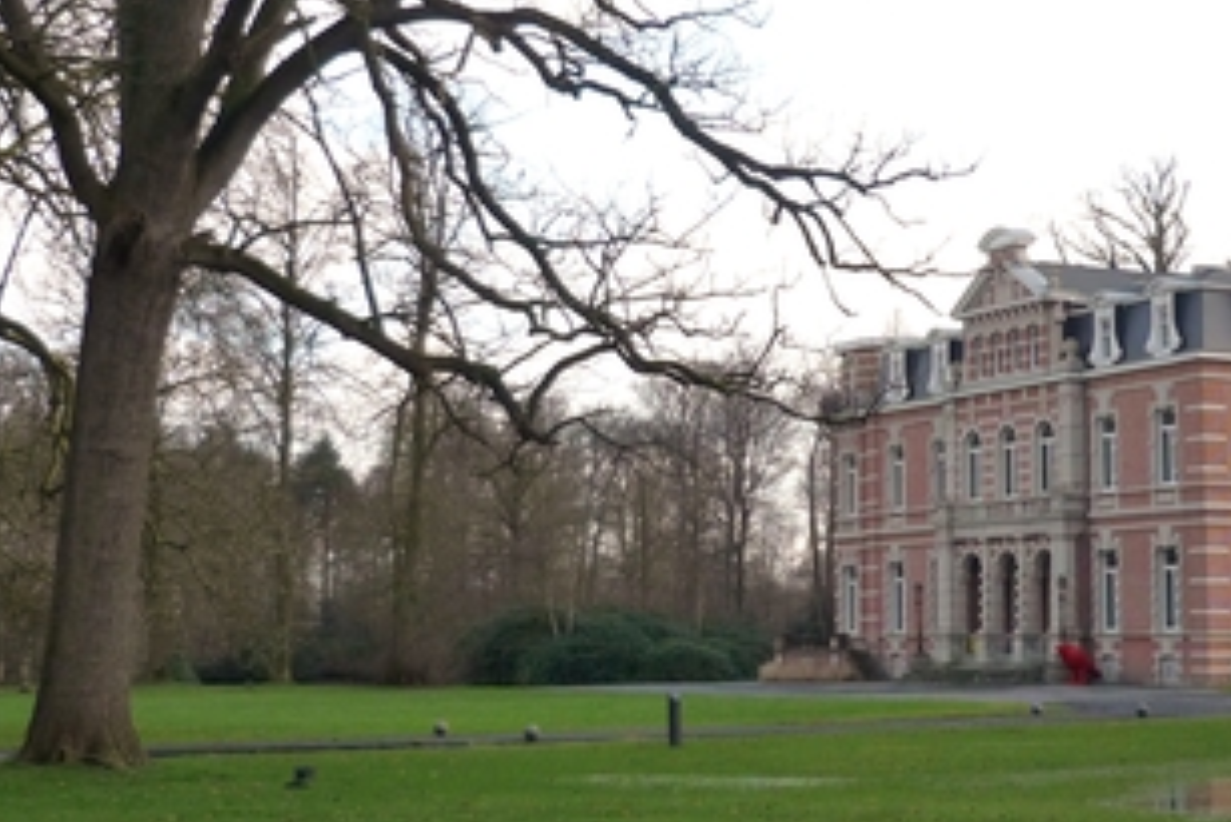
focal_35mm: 67
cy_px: 313
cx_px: 846
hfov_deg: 29.8
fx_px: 2292
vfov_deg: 20.3
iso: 100
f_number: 2.8
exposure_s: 1/800
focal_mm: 5.5
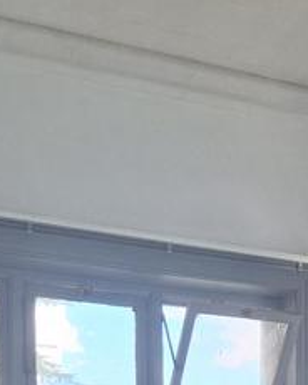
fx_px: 889
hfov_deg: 19.4
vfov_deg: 21.3
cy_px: 547
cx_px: 251
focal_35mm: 78
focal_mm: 5.54
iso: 64
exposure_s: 1/100
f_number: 1.8
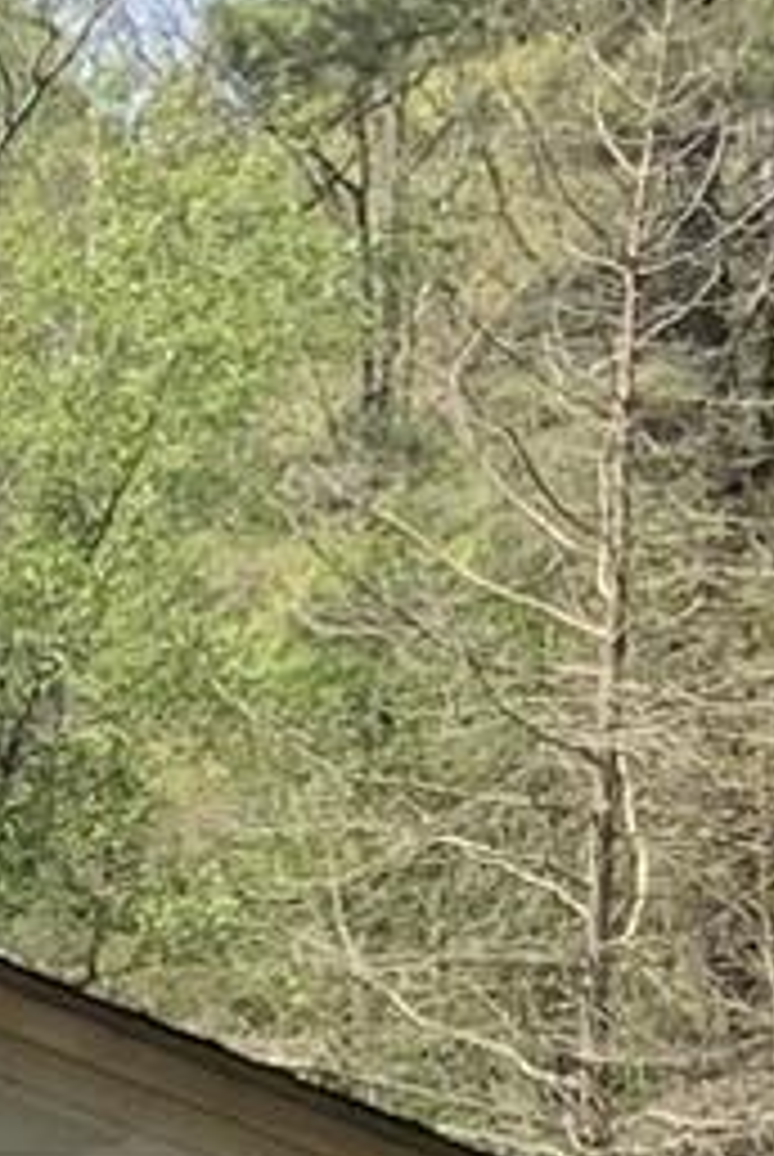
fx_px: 7719
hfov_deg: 5.1
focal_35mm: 240
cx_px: -2282
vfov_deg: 8.3
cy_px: 1979
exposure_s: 1/781
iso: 16
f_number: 1.8
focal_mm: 3
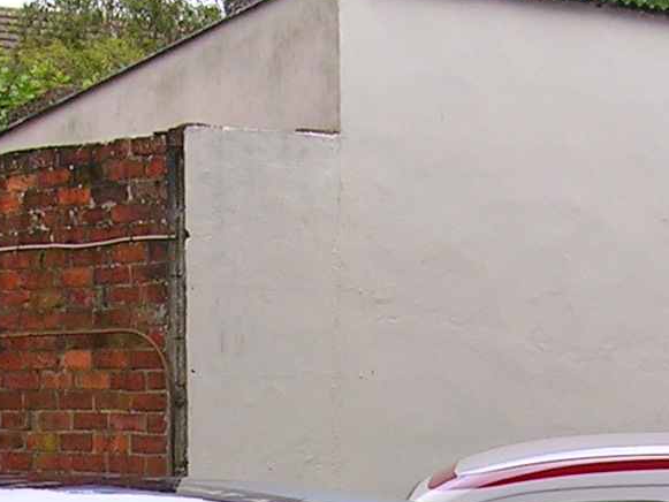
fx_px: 2590
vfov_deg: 10.5
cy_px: 850
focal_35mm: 134
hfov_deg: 14.7
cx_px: 212
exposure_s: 1/278
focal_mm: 5.8
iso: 50
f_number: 2.8
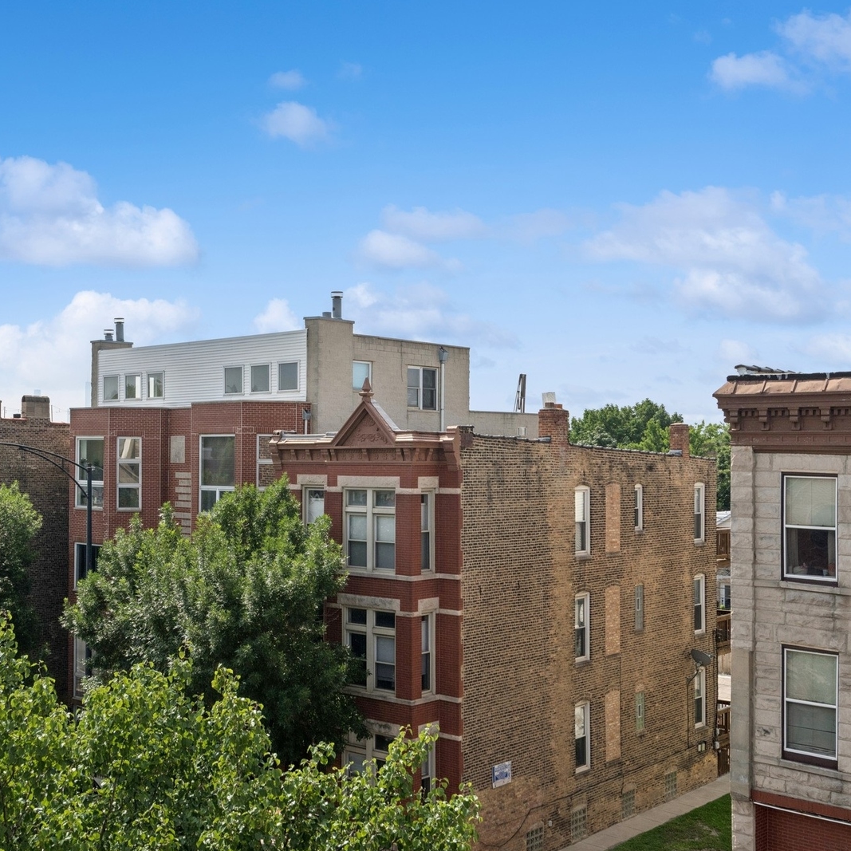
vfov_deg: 41.9
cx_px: 281
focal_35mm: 40
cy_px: 424
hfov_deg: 41.3
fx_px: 1113
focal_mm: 31
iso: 400
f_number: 8
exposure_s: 1/1600
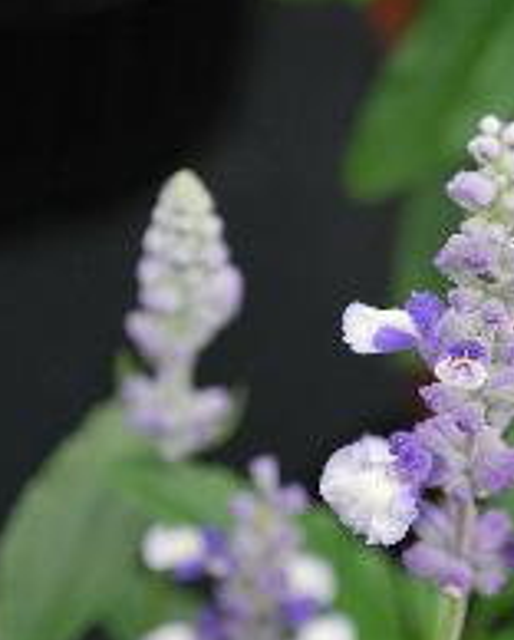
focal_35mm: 116
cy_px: 429
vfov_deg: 16.5
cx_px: 465
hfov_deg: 13.2
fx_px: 2199
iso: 200
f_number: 5.3
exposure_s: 1/50
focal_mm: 40
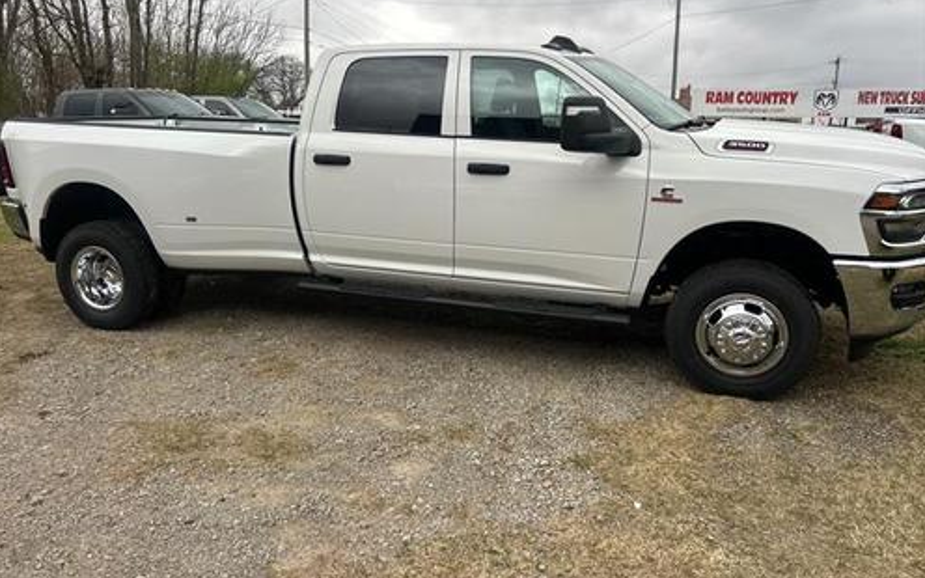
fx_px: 706
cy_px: 276
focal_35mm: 28
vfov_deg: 44.5
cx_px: 459
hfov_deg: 66.5
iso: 50
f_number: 1.5
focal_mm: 5.7
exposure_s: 1/502
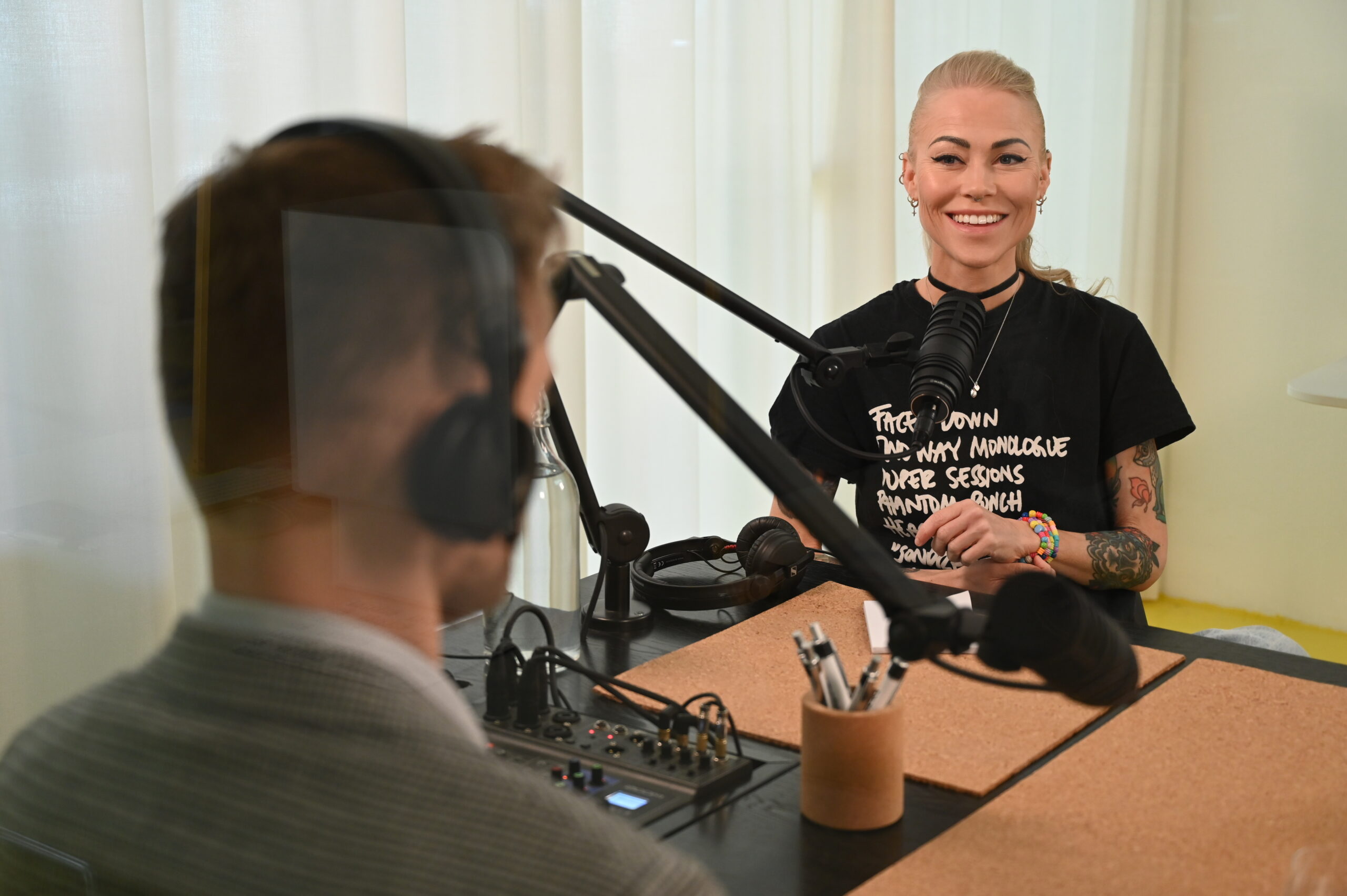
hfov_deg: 37.5
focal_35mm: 53
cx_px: 674
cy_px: 448
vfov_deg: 25.5
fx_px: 1982
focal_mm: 53
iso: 1400
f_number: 4
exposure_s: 1/125
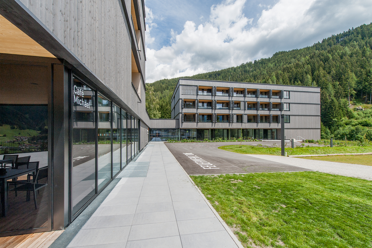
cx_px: 186
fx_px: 145
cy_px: 124
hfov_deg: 104.3
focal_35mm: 14
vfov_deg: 81.1
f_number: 11
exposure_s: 1/500
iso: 250
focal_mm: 14
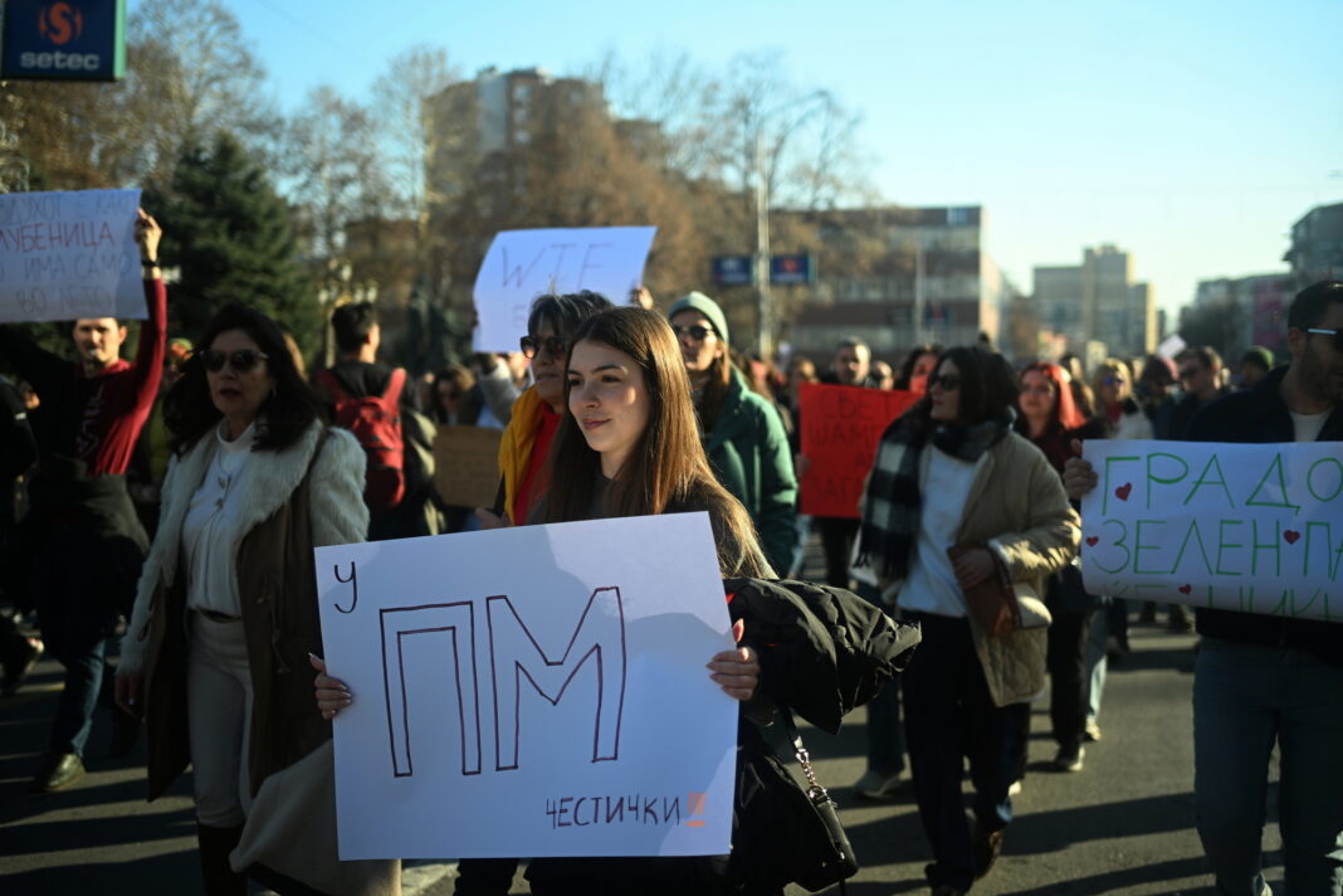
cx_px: 672
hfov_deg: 48.5
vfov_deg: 33.4
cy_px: 448
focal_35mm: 40
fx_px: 1492
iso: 200
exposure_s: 1/3200
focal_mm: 40
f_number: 2
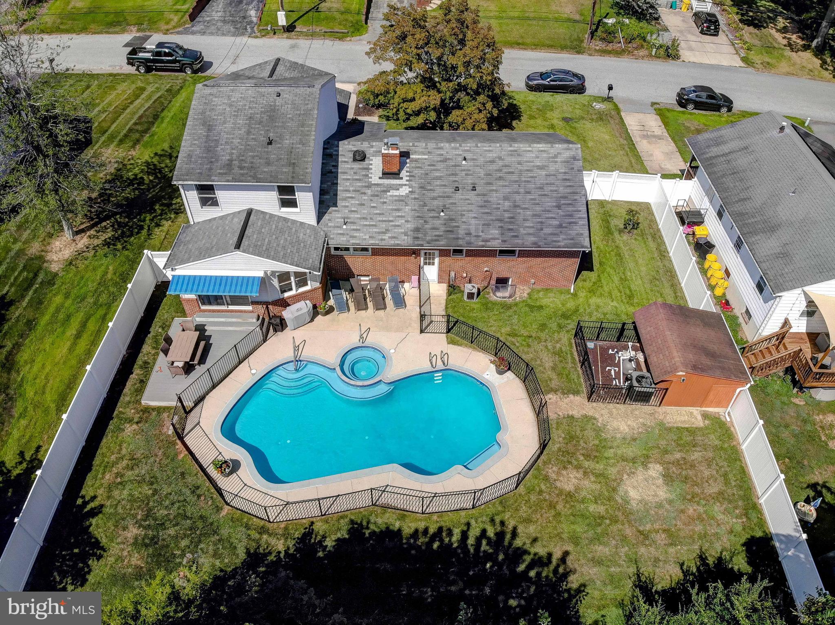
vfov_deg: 56.8
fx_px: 579
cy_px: 312
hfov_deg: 71.6
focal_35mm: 24
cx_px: 418
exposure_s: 1/146
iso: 100
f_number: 2.8
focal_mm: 4.5
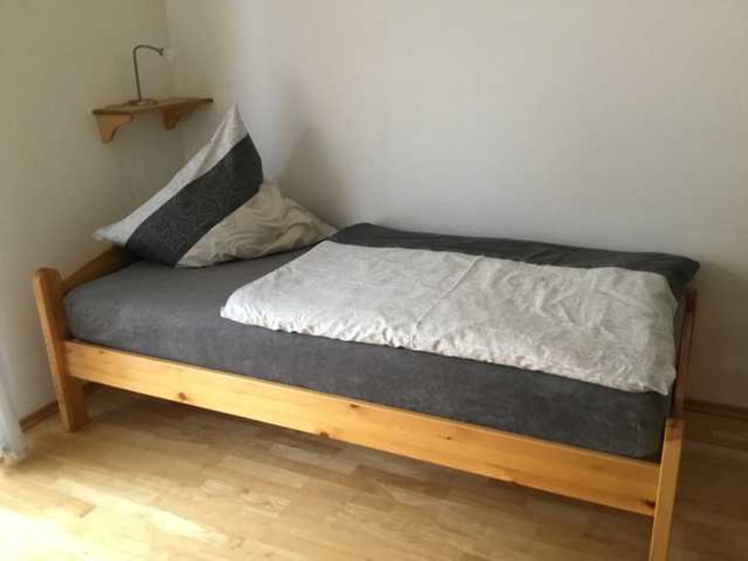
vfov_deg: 45.4
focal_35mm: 31
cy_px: 280
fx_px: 670
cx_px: 374
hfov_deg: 58.4
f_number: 2.4
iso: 200
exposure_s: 1/33
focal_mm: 3.3
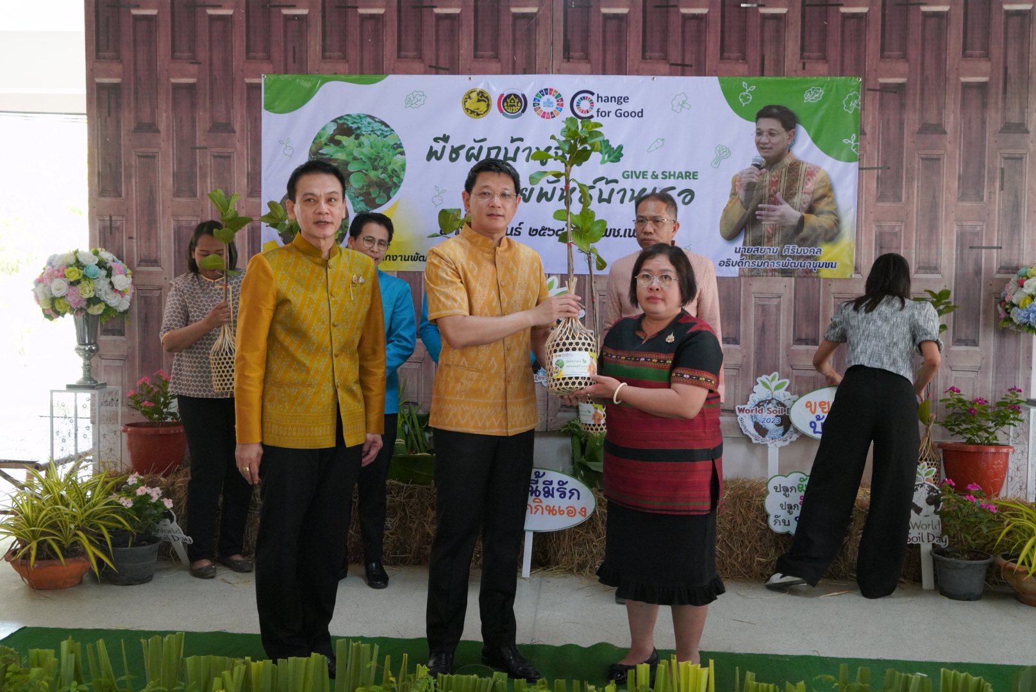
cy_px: 346
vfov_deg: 35.1
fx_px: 1094
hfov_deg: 50.7
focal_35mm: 38
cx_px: 518
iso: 6400
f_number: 6.3
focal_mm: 38
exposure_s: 1/200
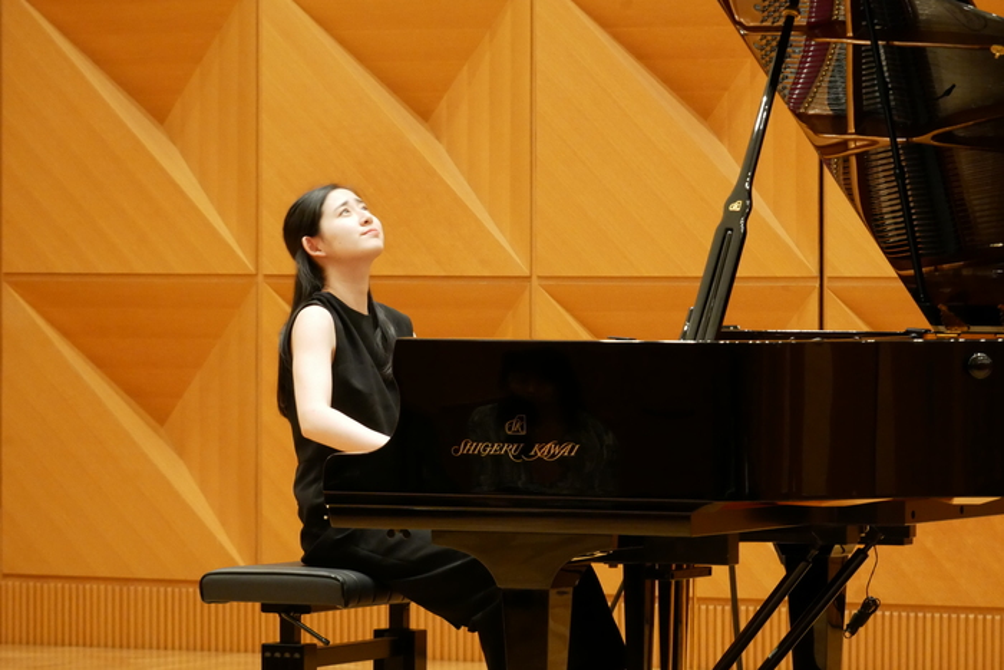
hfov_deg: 10.1
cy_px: 335
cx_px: 502
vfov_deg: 6.8
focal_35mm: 203
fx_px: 5662
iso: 3200
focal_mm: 98
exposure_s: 1/25
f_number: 5.3
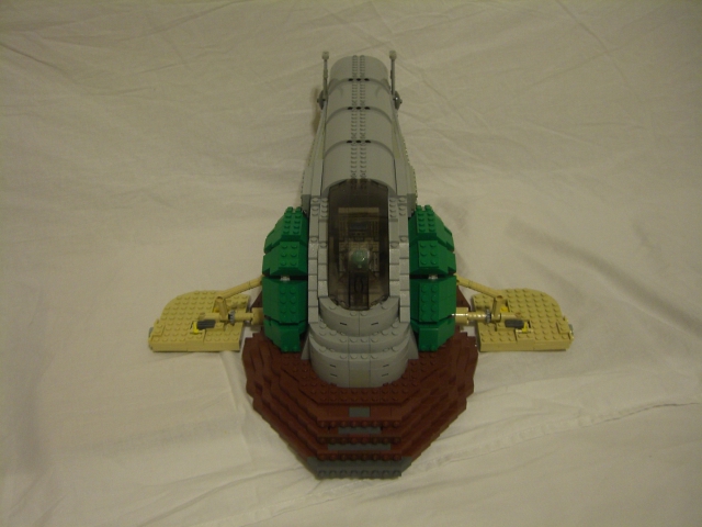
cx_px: 351
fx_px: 771
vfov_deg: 37.7
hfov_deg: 49.0
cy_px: 264
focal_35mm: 38
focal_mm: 6.2
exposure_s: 1/8
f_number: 2.7
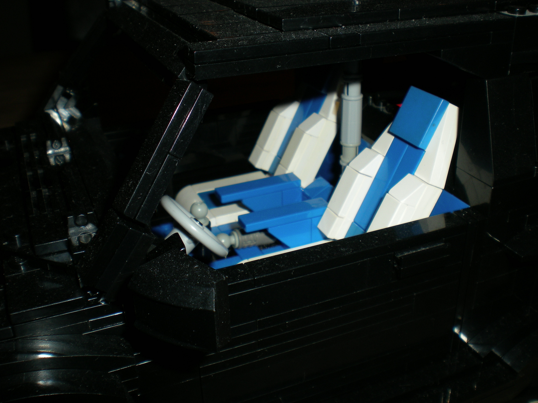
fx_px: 591
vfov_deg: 37.7
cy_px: 202
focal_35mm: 38
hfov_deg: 49.0
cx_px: 269
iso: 50
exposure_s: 1/60
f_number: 4.6
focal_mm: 6.3
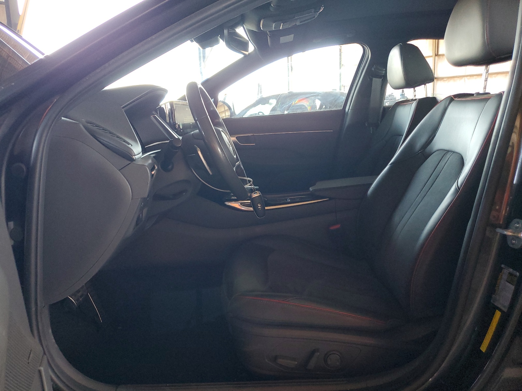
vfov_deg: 53.1
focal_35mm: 26
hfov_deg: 67.3
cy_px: 196
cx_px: 261
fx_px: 392
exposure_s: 1/60.2
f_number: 1.5
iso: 148
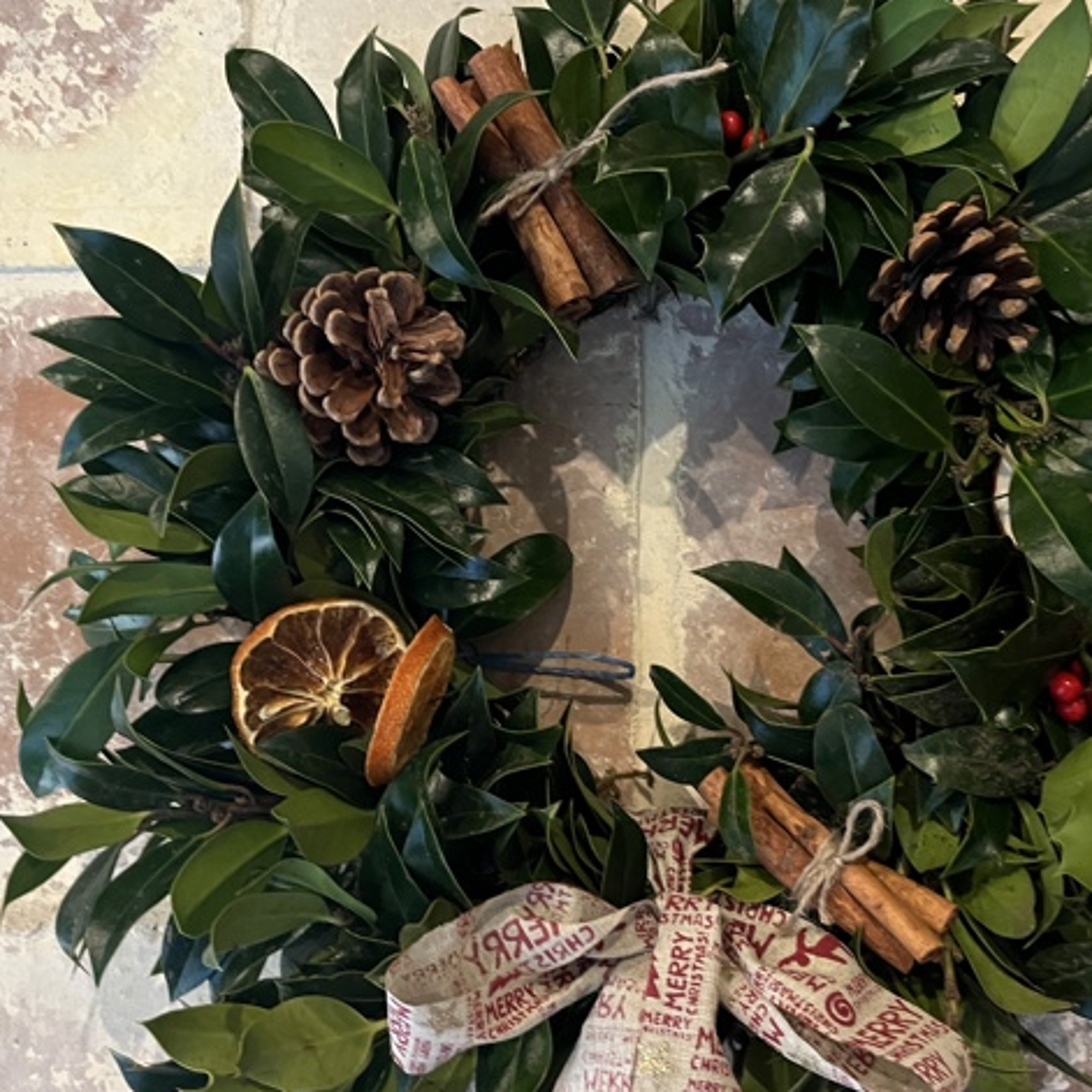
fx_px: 1106
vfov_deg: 52.5
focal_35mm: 31
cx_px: 709
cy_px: 541
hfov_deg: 51.7
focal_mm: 5.1
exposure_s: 1/25
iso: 500
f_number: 1.6
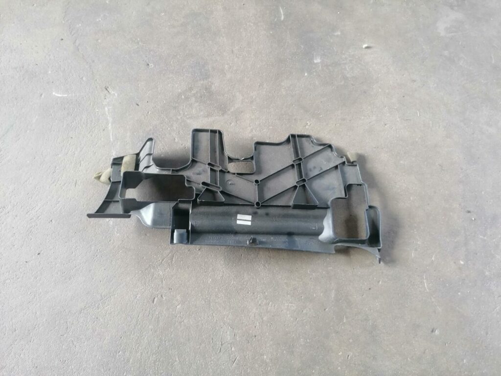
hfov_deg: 65.3
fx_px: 391
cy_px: 188
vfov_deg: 51.4
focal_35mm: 27
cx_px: 250
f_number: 1.8
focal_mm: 4.75
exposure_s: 1/33.3
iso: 320
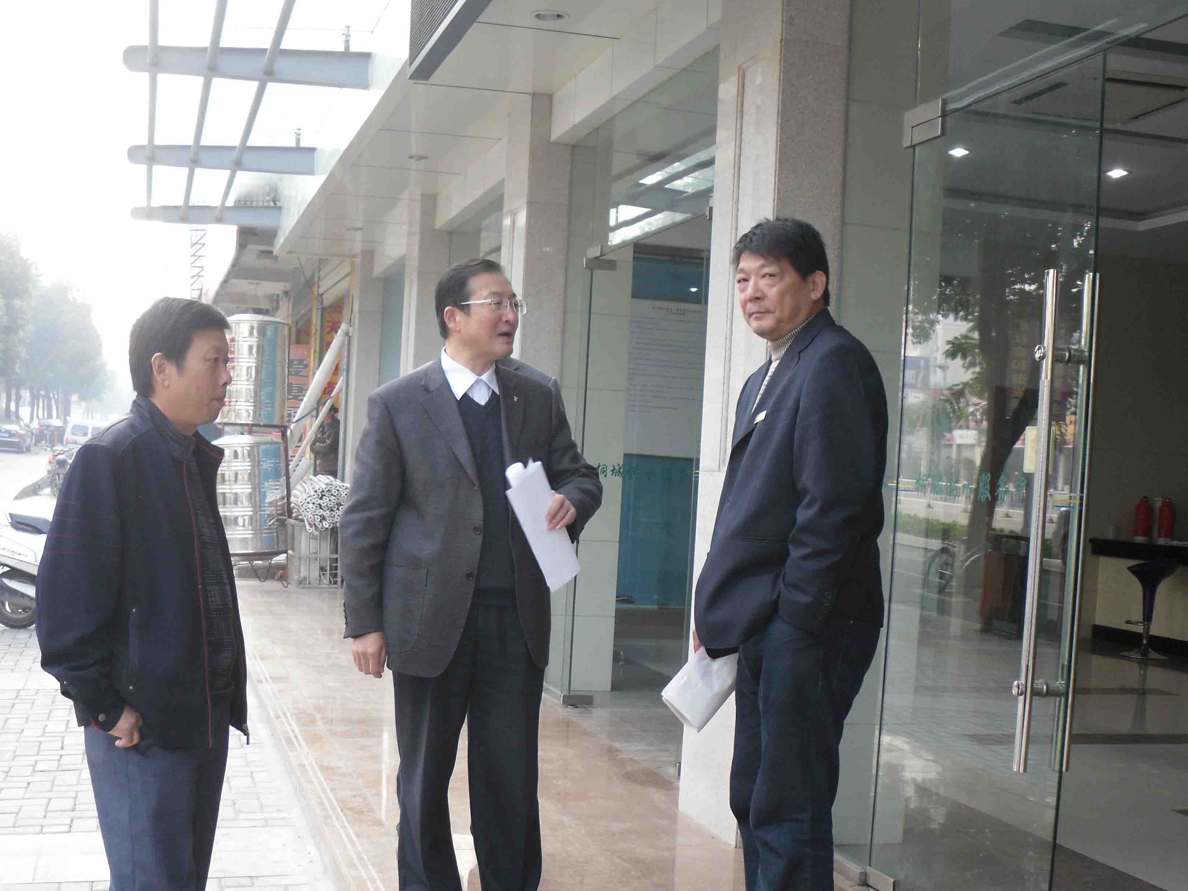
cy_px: 525
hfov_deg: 43.7
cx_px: 492
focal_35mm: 43
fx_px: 1476
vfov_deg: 33.5
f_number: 3
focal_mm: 6.3
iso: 100
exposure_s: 1/90
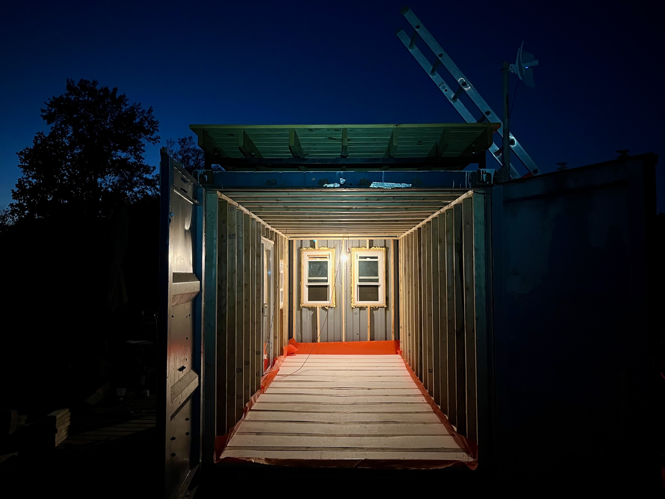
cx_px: 332
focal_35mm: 26
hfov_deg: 67.3
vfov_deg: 53.1
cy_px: 250
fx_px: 499
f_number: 1.6
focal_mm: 5.1
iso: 640
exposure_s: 1/30
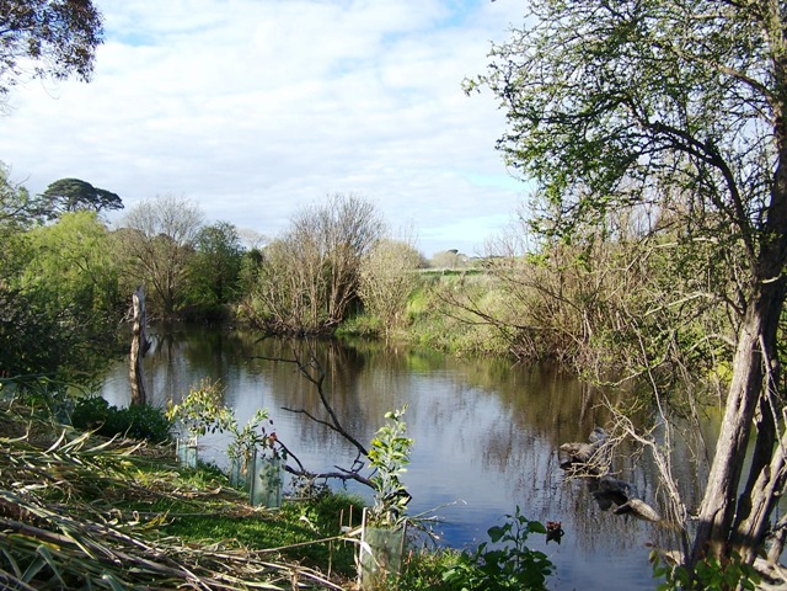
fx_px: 864
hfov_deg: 49.0
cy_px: 296
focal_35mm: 38
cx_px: 394
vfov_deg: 37.7
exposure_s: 1/350
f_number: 2.8
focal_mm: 6.3
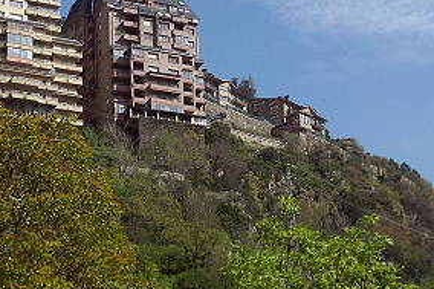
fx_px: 1422
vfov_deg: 11.6
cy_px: 159
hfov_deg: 17.3
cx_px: 177
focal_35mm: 118
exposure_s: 1/1600
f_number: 5.6
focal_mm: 18.72
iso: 200
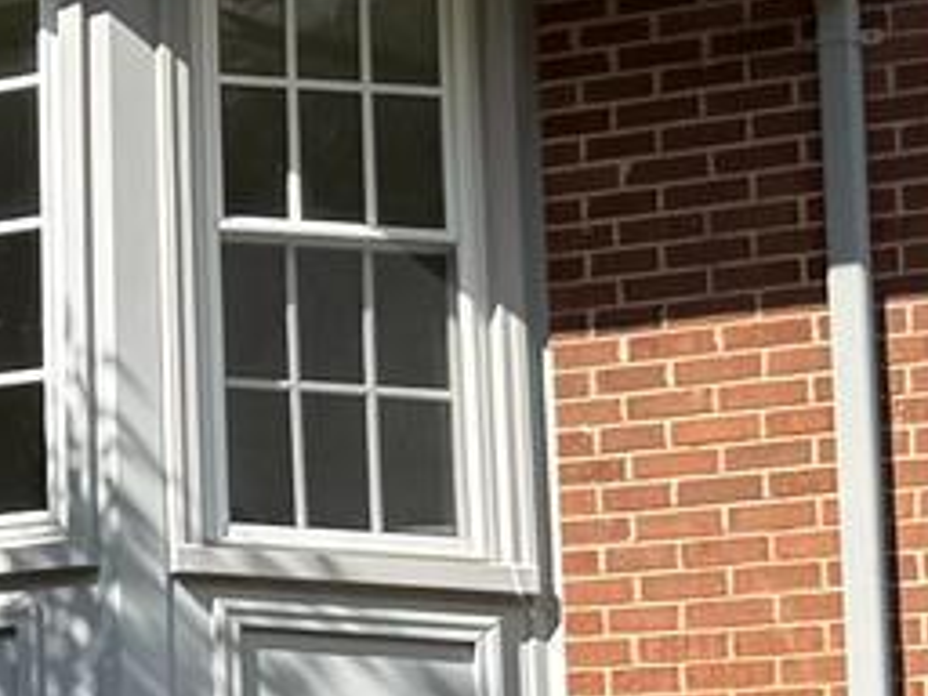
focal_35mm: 192
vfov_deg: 7.7
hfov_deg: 9.3
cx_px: -1236
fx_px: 5147
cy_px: 14
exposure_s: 1/3425
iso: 100
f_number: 1.78
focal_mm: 6.76
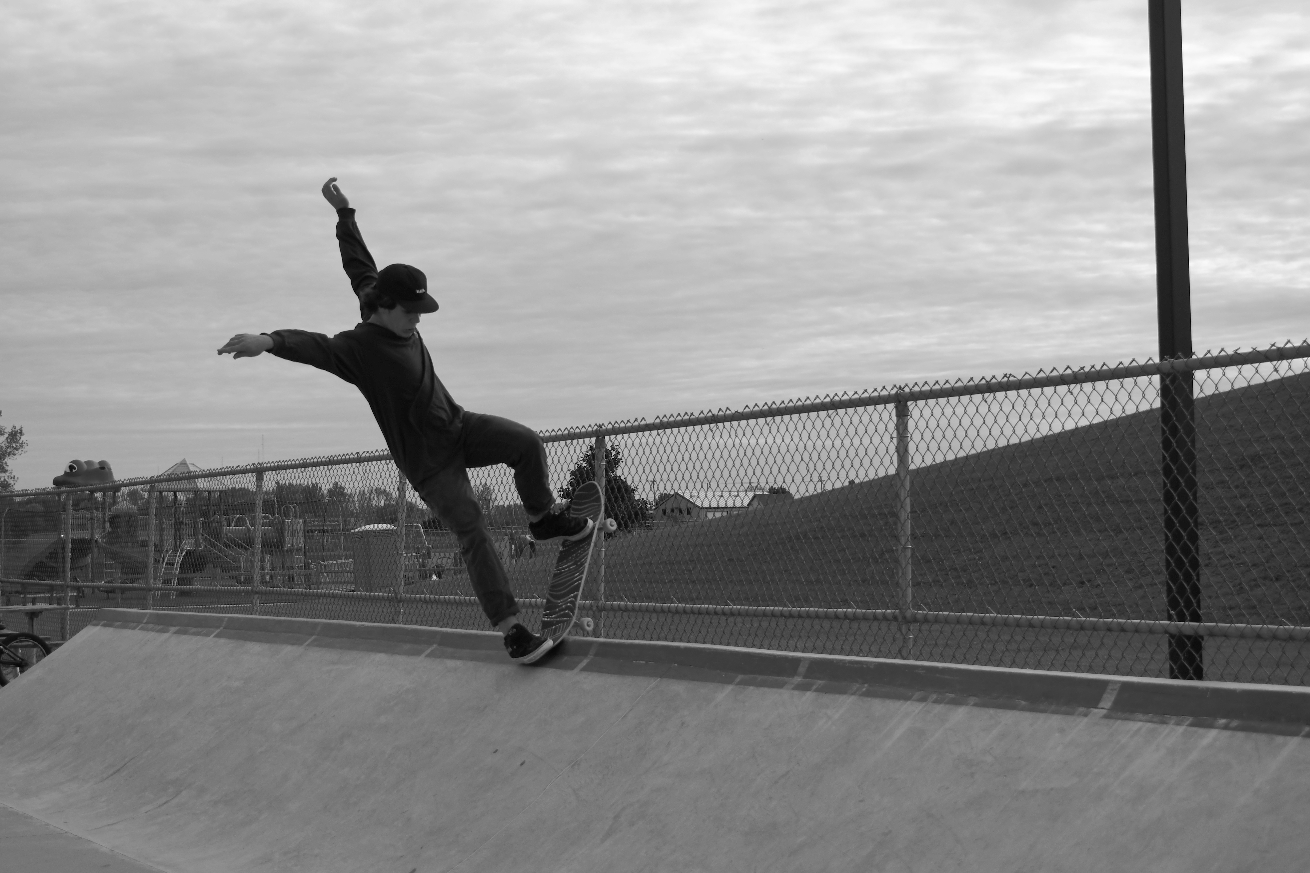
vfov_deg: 22.6
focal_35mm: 60
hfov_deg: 33.4
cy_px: 436
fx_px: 2183
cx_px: 655
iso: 640
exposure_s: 1/1600
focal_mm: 40
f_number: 5.6
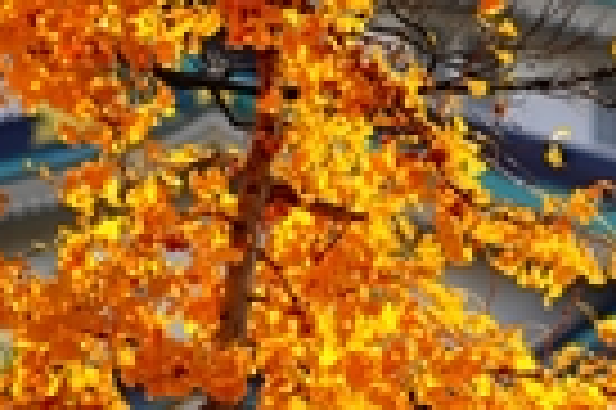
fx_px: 10391
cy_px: 412
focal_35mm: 608
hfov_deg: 3.4
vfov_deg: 2.3
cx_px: 445
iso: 100
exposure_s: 1/250
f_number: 6.7
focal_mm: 208
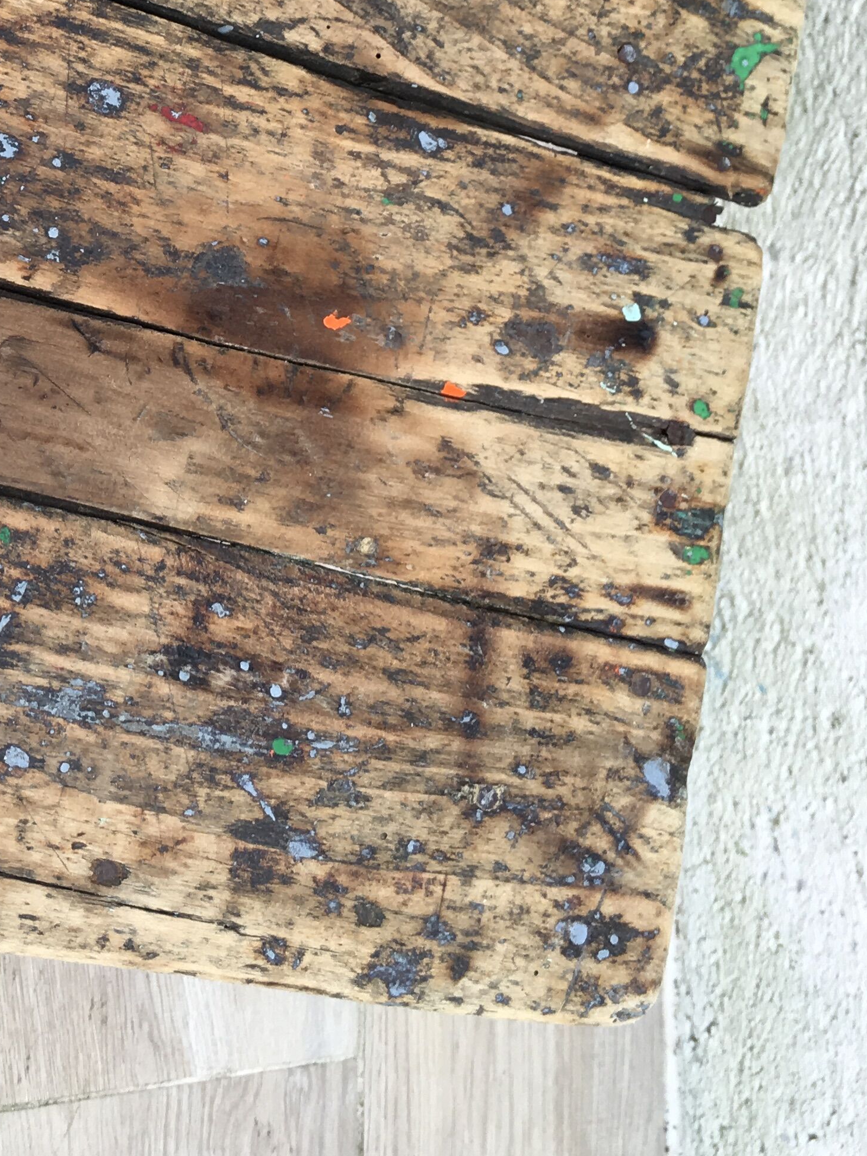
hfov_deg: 23.4
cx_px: -3
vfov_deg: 30.8
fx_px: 2003
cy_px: 125
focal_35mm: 60
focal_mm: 4.15
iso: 25
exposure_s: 1/129
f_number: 2.2
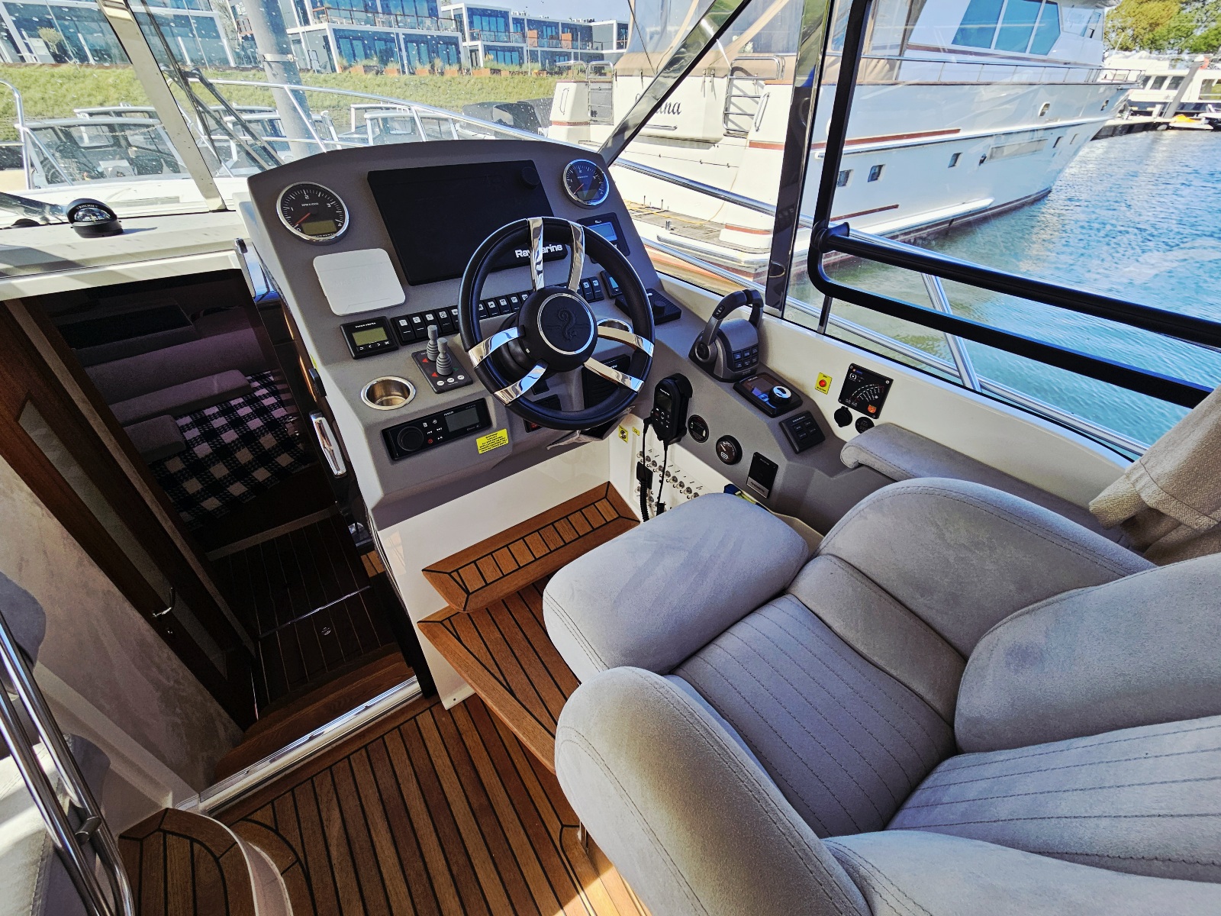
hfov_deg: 106.2
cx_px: 610
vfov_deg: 89.9
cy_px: 458
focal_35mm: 13
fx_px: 459
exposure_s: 1/500
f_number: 2.2
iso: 50
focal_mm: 2.2
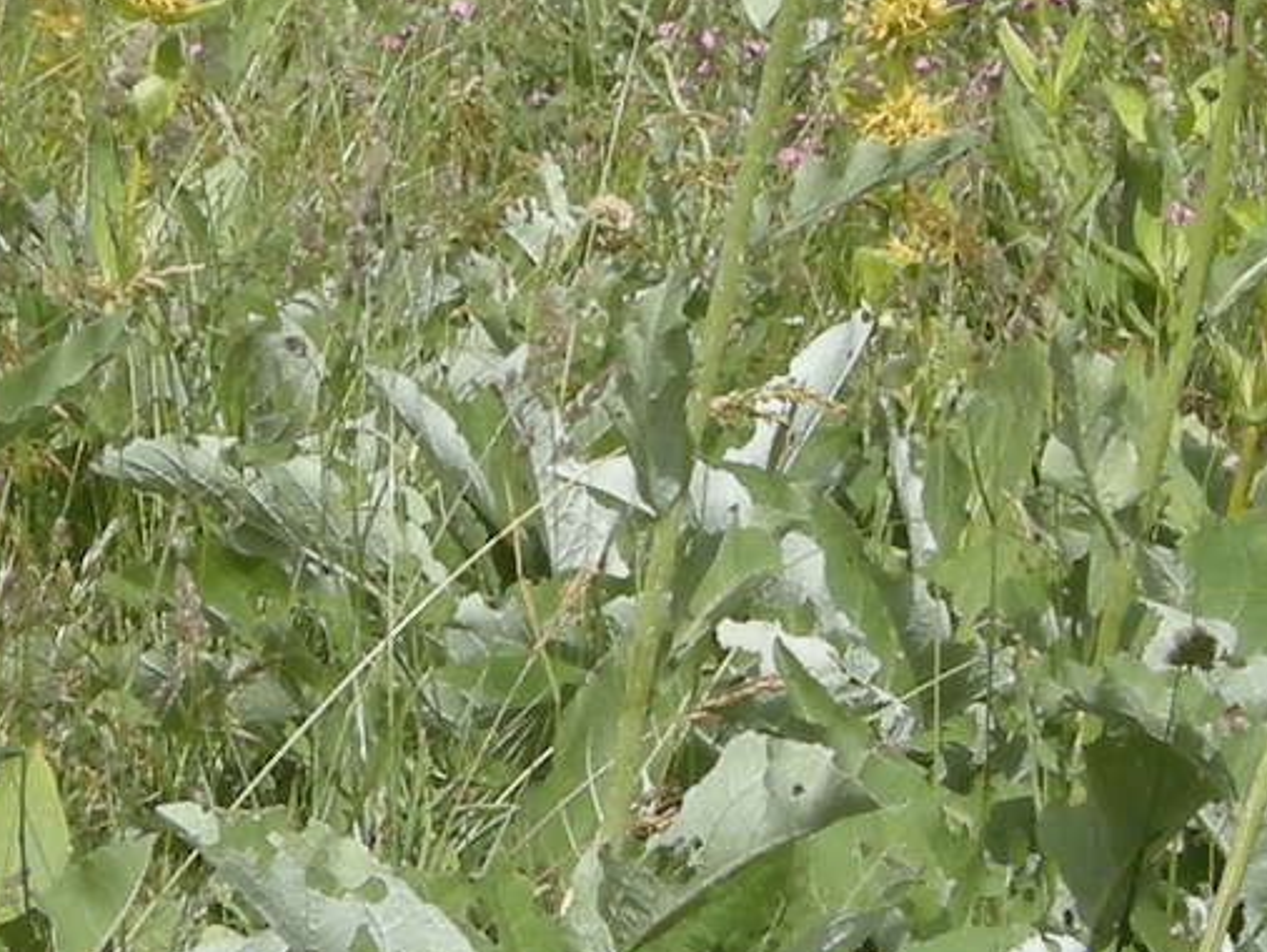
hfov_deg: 11.9
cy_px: 1278
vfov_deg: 8.8
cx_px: 406
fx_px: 6079
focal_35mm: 166
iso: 64
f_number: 6.1
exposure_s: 1/244
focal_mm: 7.5
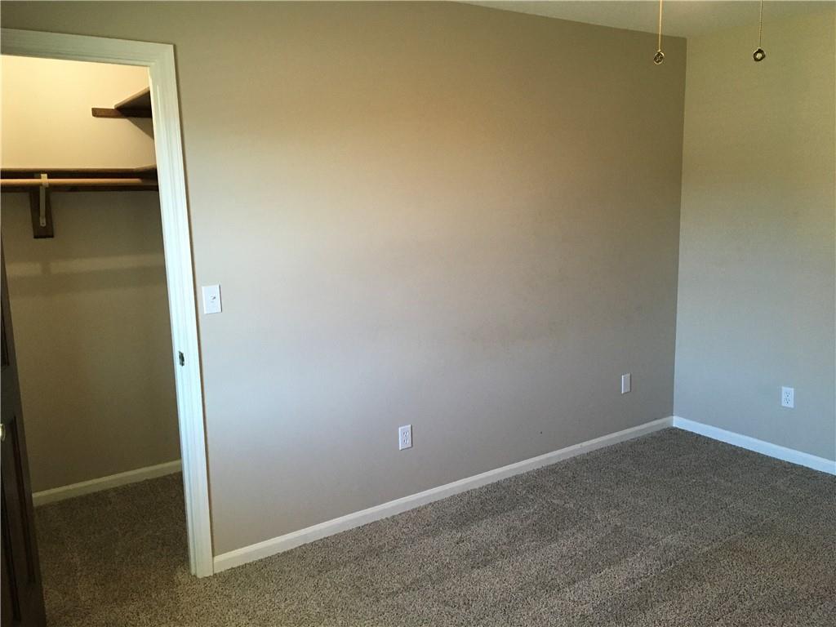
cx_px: 418
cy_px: 314
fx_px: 700
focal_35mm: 29
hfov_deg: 61.7
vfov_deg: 48.2
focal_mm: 4.15
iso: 125
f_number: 2.2
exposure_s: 1/30
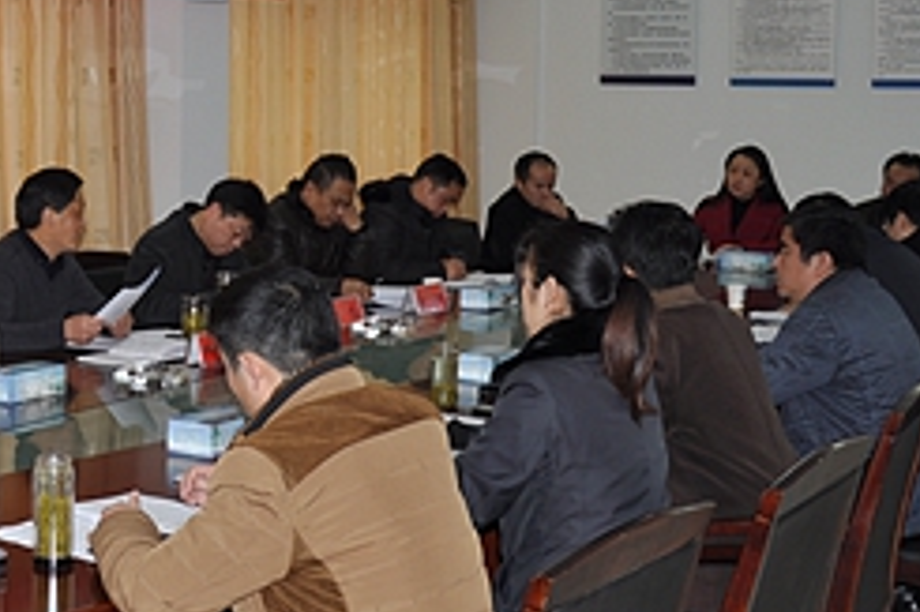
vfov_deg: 20.5
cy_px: 171
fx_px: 1685
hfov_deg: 29.2
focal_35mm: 66
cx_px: 79
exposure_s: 1/60
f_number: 3.5
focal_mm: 18
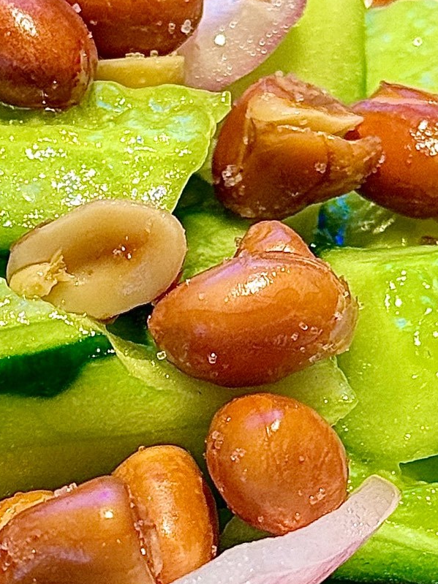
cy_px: 136
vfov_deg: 12.0
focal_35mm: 164
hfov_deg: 9.0
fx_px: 2768
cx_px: 223
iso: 80
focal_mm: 6.76
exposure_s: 1/100
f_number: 1.78
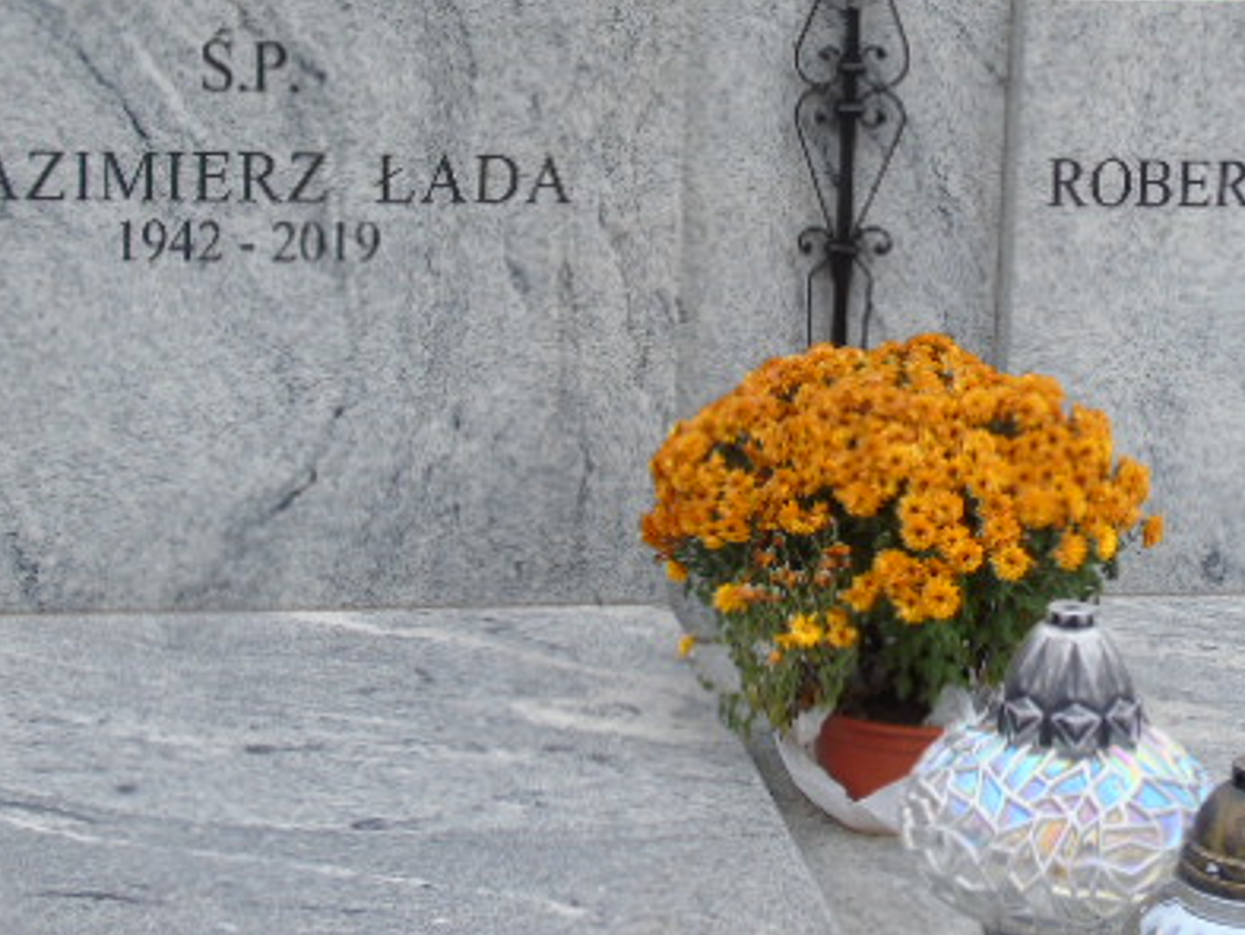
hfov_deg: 22.2
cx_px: 801
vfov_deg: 16.7
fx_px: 3166
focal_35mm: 88
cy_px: 187
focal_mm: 9.6
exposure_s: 1/30
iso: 100
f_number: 4.7
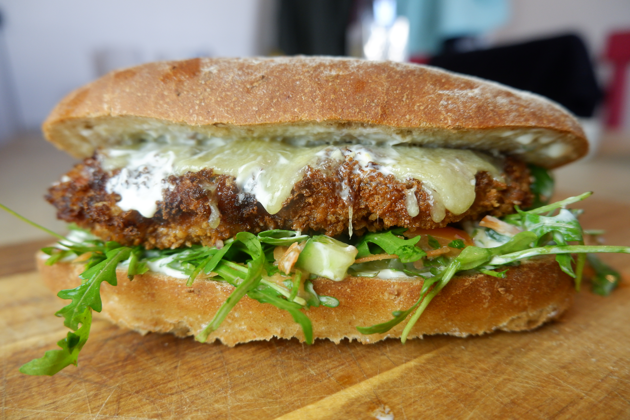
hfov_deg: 76.1
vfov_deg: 55.1
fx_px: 402
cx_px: 315
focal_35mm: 23
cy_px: 210
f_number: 3.5
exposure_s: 1/150
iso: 800
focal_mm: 15
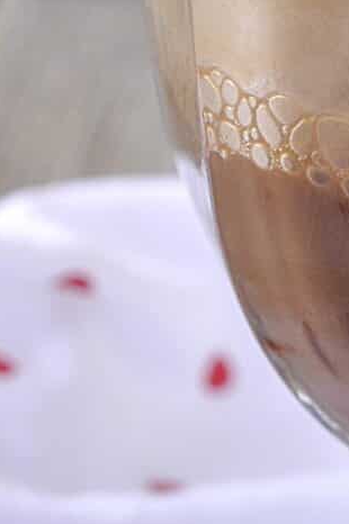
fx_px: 2709
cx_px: 546
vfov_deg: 11.0
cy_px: 132
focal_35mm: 186
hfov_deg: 7.2
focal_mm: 32
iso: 400
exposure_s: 1/100
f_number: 5
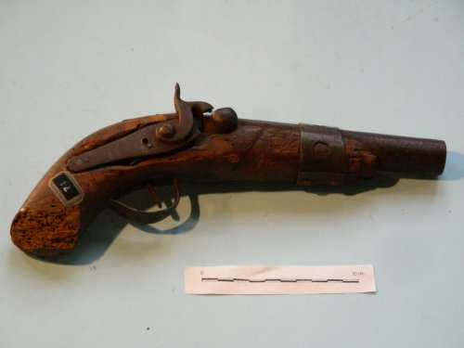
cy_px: 174
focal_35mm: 148
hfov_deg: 13.3
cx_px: 232
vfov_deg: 10.0
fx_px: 1984
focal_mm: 24.7
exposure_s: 1/202
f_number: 3.5
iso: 400
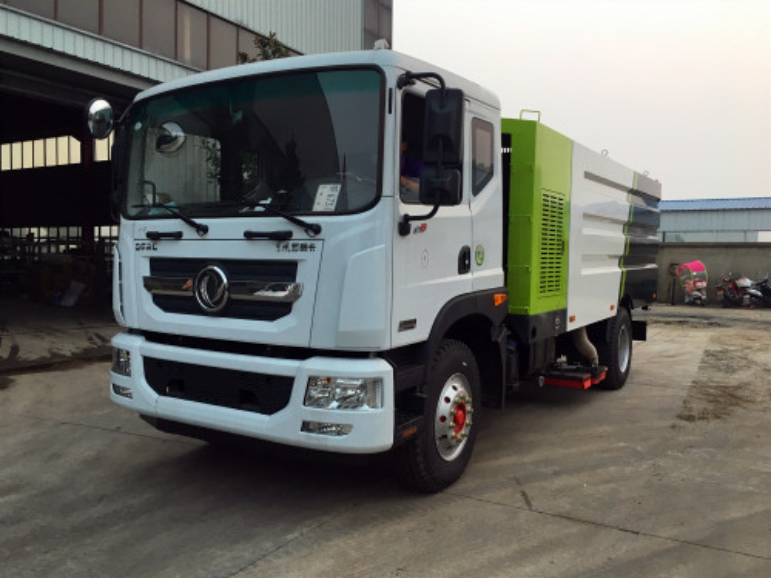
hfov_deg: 61.7
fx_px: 646
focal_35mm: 29
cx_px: 386
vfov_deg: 48.2
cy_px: 289
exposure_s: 1/33
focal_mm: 4.15
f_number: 2.2
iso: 32
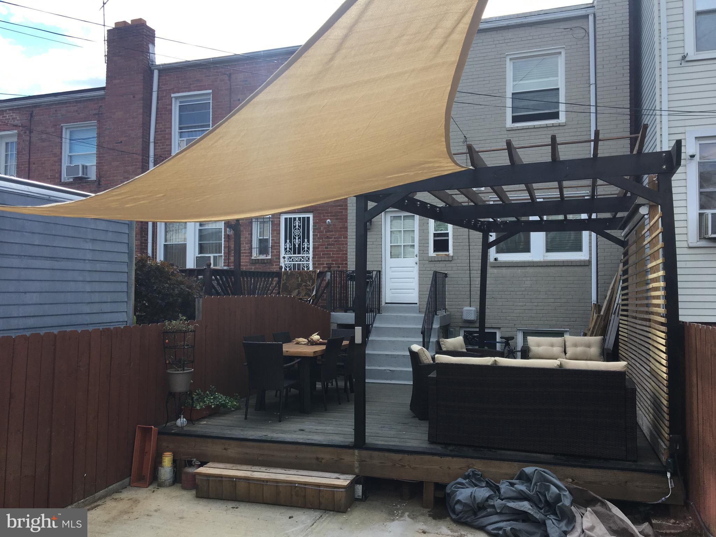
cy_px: 268
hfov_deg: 61.7
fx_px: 600
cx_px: 358
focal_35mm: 29
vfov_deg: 48.2
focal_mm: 4.15
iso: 25
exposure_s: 1/641
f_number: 2.2
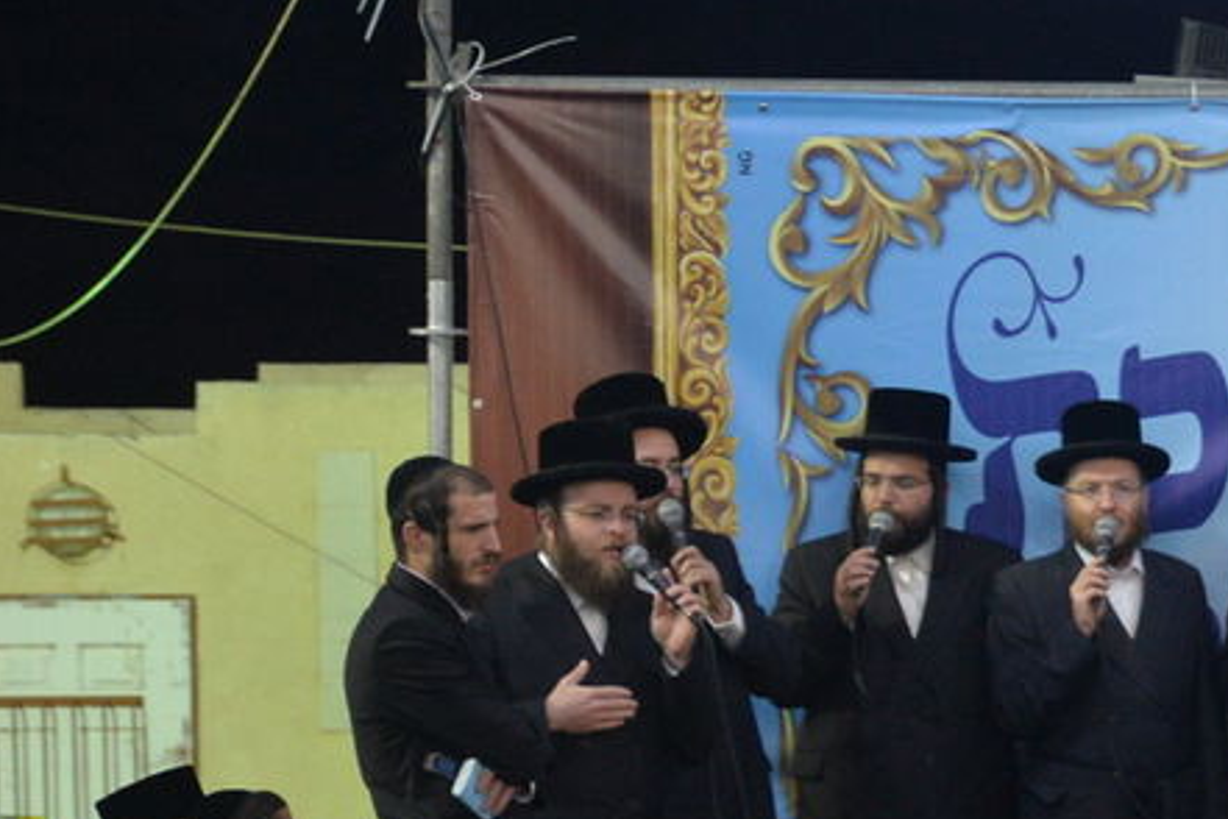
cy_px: 734
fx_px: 9209
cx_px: 1749
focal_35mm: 270
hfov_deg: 7.5
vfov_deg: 5.1
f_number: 4
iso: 2500
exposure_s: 1/80
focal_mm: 85
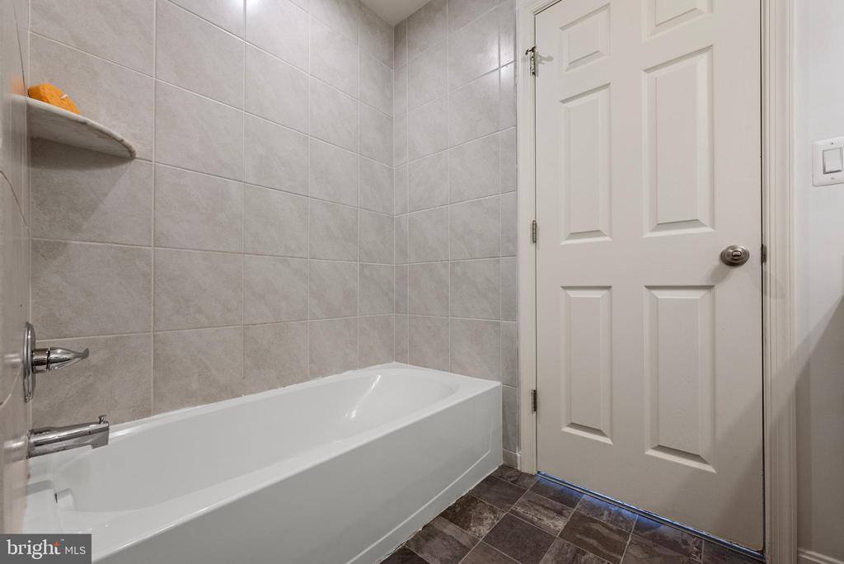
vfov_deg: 81.3
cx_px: 422
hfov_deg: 104.2
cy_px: 282
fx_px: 328
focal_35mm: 14
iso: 800
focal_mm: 14
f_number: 9
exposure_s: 1/13
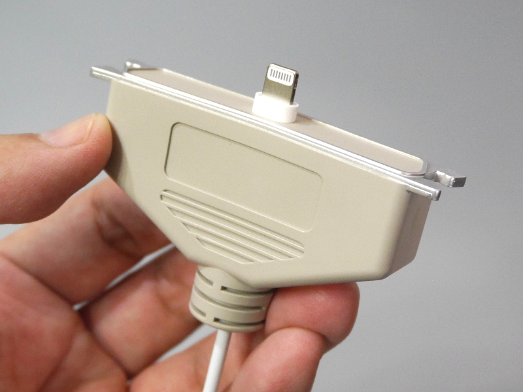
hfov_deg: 42.9
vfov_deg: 32.9
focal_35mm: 44
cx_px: 262
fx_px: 665
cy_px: 196
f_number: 4.7
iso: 1000
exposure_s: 1/60
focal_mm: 22
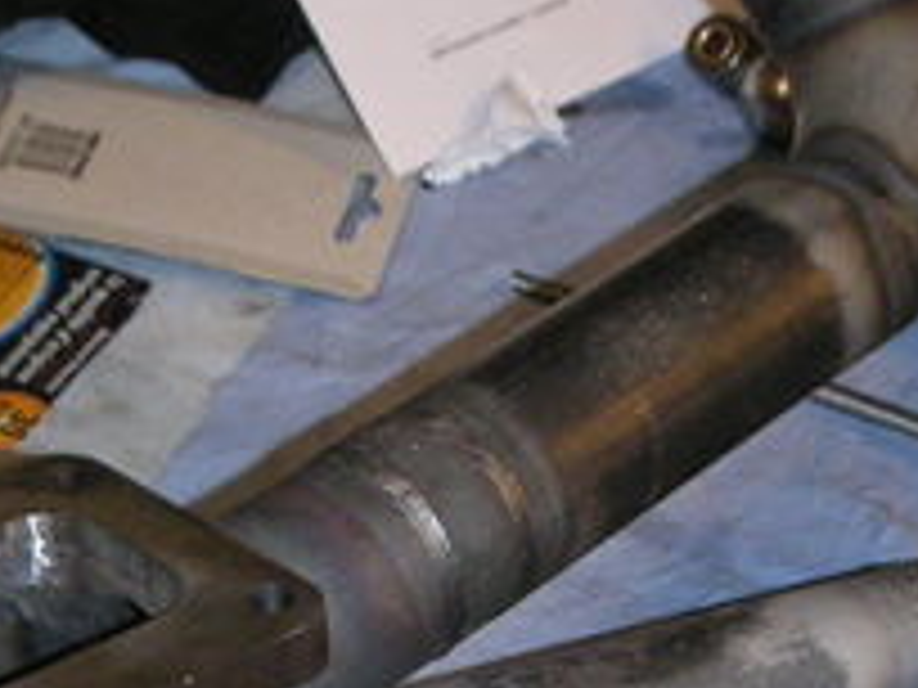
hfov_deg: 16.5
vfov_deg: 12.2
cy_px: 809
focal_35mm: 119
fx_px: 3156
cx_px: 382
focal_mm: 6
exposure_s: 1/45
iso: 160
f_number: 2.8
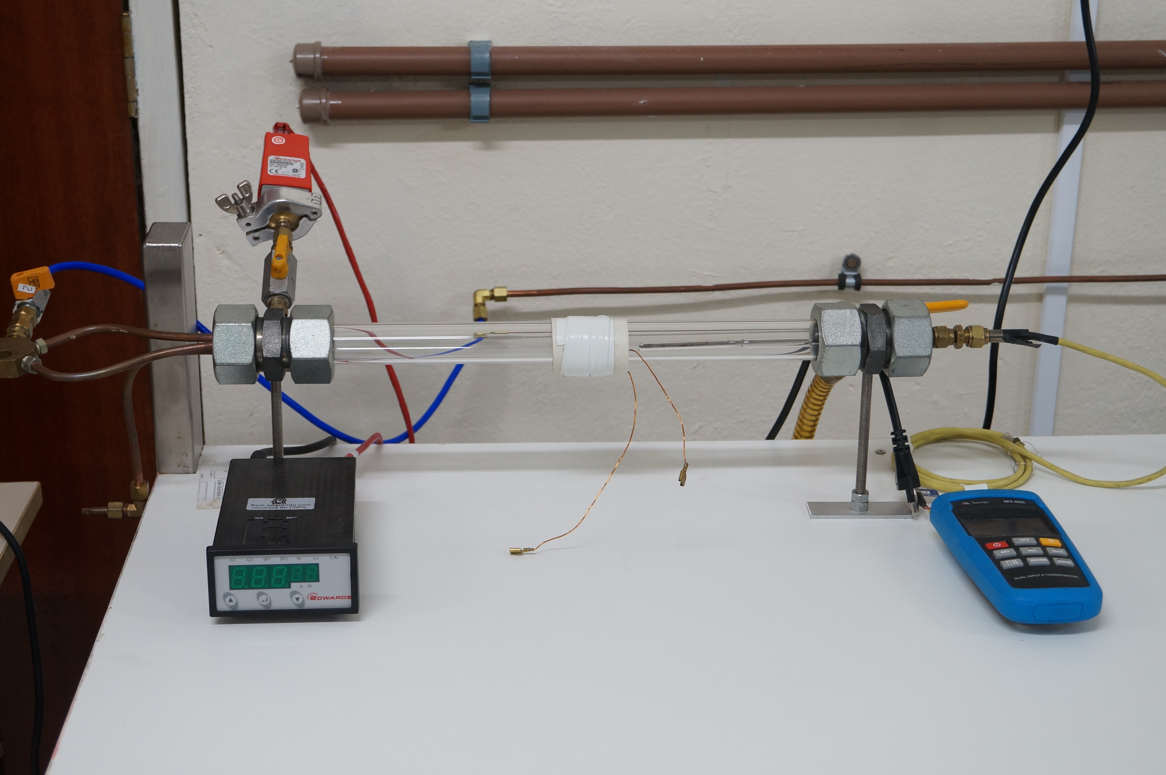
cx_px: 583
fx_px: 1699
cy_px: 388
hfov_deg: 37.9
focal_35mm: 52
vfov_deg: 25.7
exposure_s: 1/25
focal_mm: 35
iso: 400
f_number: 5.6
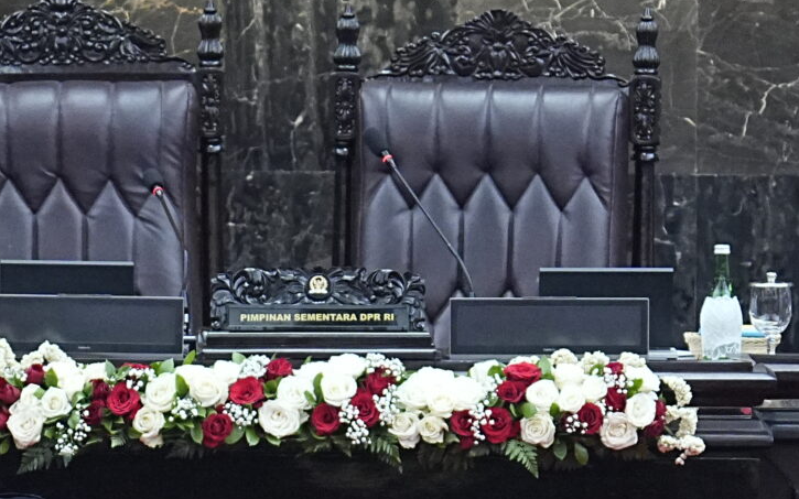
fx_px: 15677
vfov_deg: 1.8
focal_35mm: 720
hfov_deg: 2.9
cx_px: 334
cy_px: 873
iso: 5000
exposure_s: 1/100
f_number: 6.3
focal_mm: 200
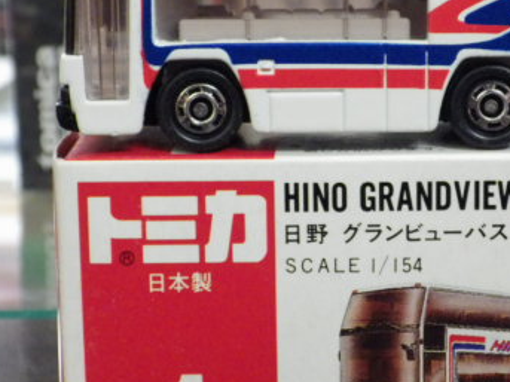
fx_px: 1620
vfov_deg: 13.4
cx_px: 364
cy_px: 150
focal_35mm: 110
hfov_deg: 17.8
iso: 800
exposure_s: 1/25
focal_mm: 10.7
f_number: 4
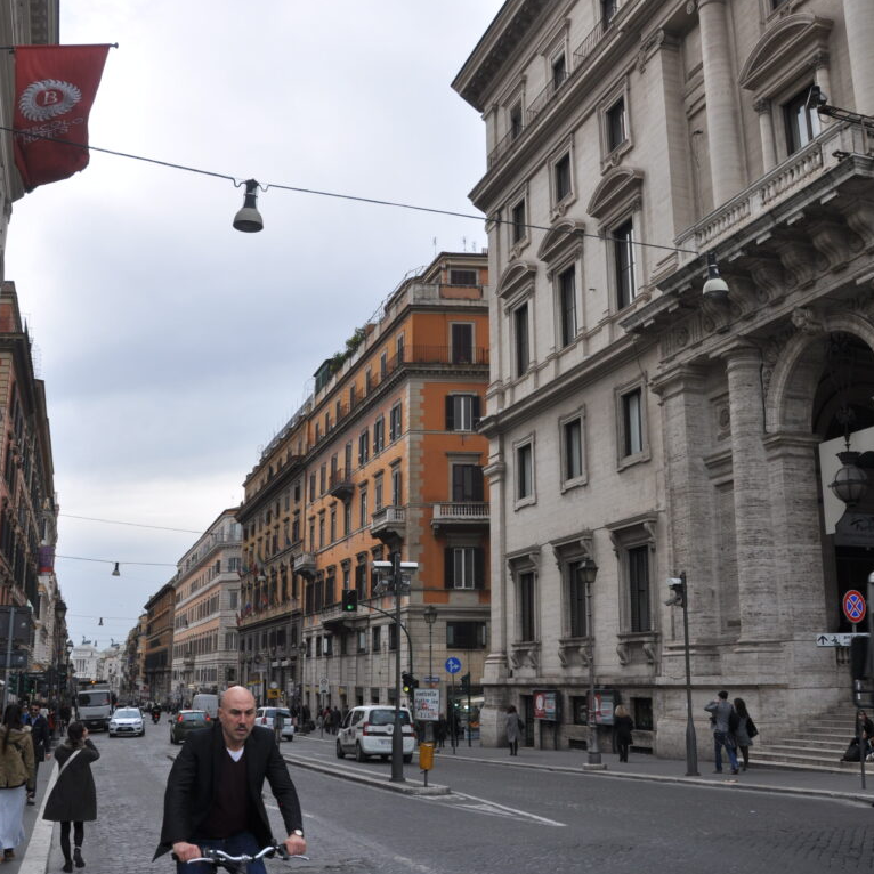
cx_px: 421
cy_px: 440
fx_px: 1000
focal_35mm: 35
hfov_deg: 47.2
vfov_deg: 47.2
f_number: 11
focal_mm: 18
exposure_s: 1/125
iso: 200
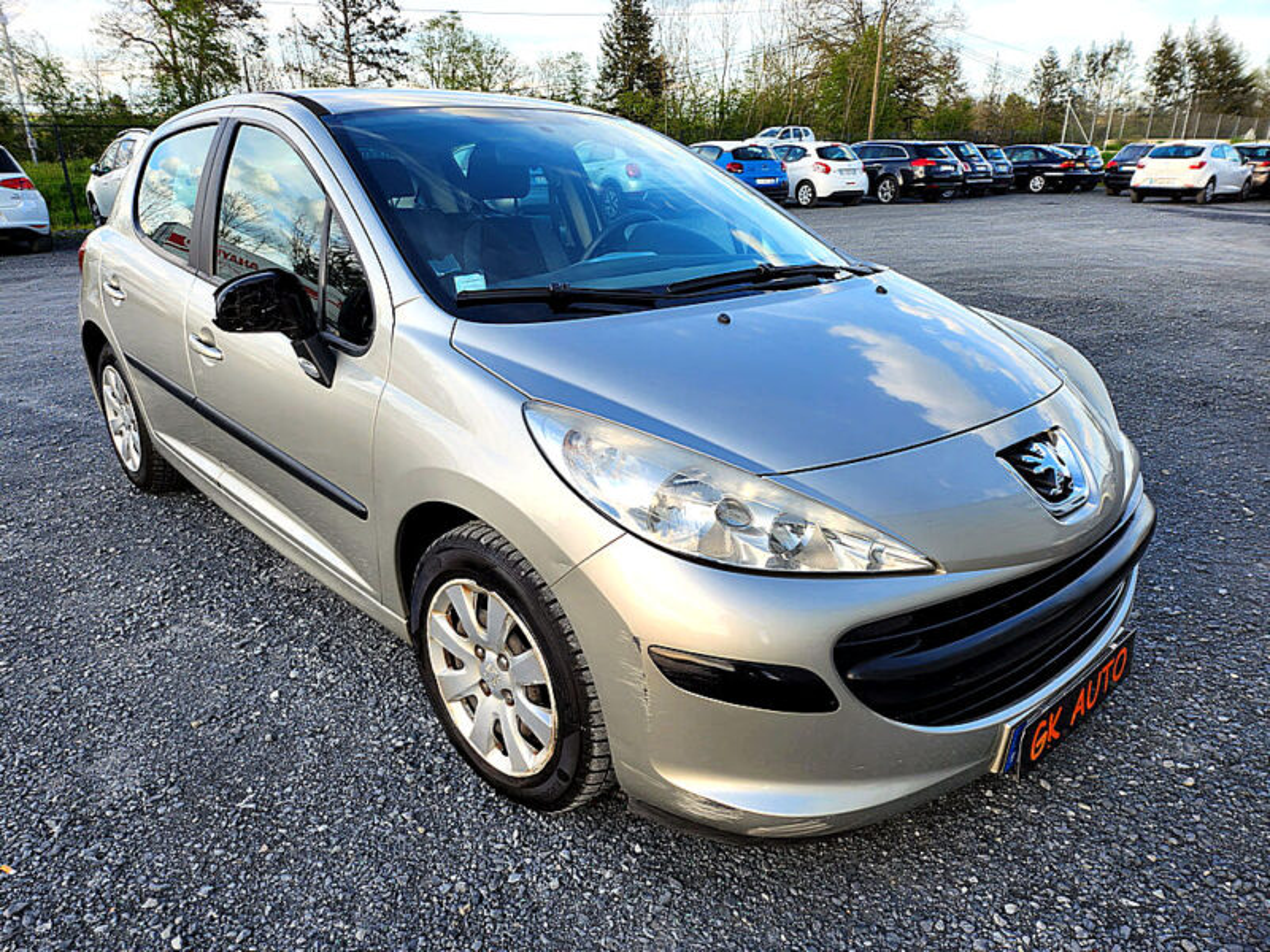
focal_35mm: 24
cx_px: 635
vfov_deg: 56.8
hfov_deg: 71.6
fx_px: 881
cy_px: 476
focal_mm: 5
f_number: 1.8
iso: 50
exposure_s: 1/992
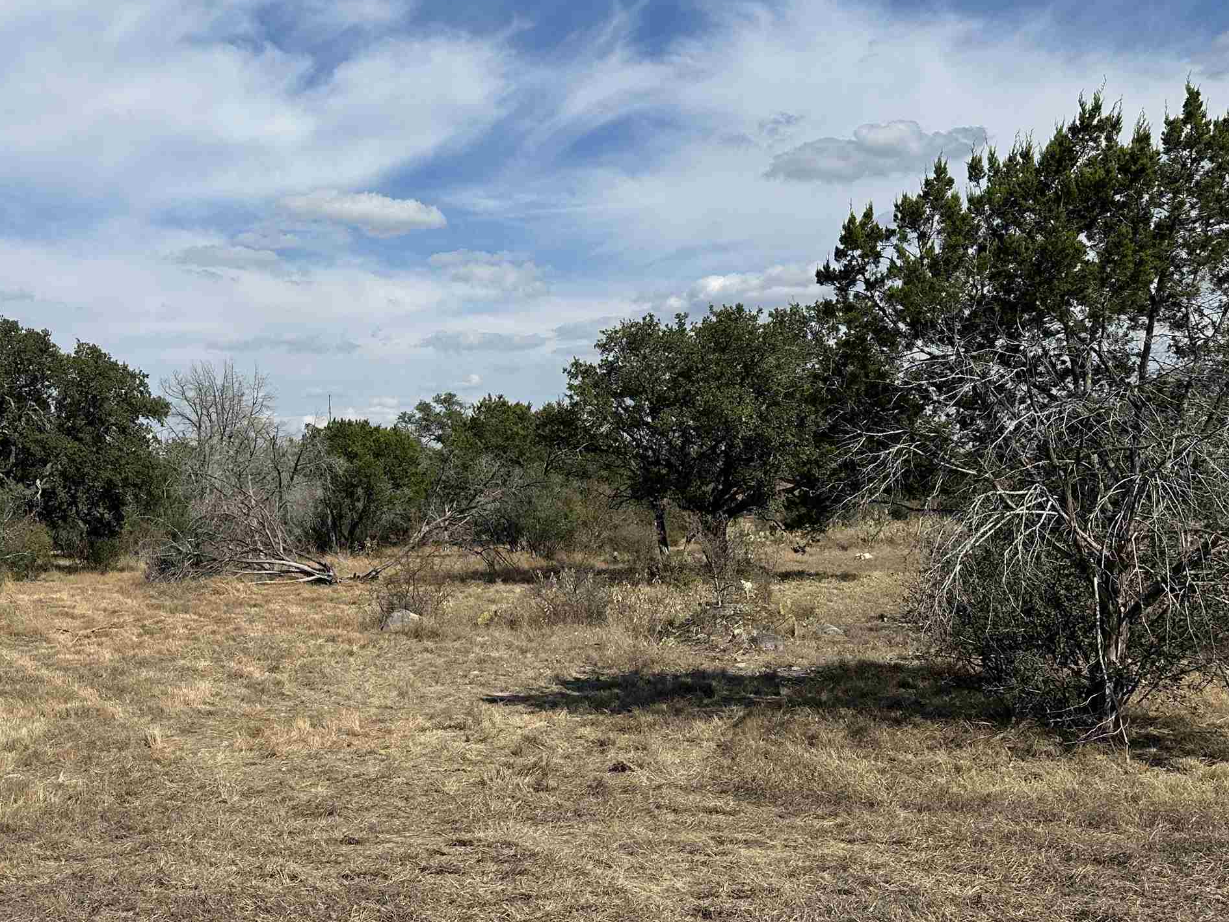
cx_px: 379
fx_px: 1385
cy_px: 520
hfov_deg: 46.8
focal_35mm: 39
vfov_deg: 36.8
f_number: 1.78
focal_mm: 6.86
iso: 80
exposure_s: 1/7576
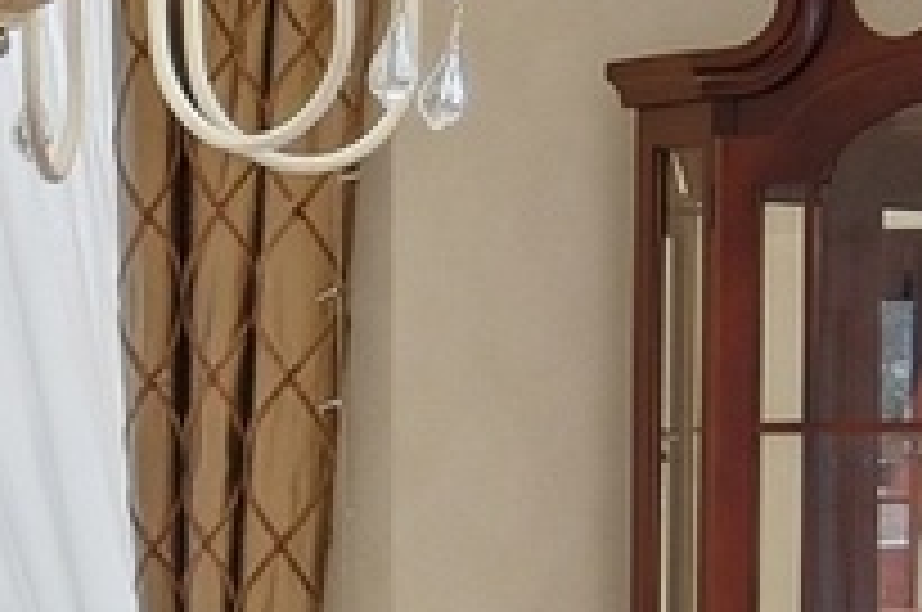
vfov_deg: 4.8
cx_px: 173
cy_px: 630
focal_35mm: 285
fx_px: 7288
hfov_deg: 7.2
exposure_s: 1/680
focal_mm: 24
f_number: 7.1
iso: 800
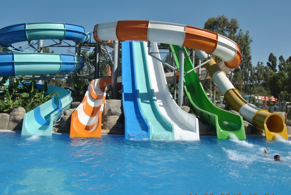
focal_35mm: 33
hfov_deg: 57.0
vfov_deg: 40.1
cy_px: 97
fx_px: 267
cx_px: 131
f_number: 9
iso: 100
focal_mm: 18
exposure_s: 1/320
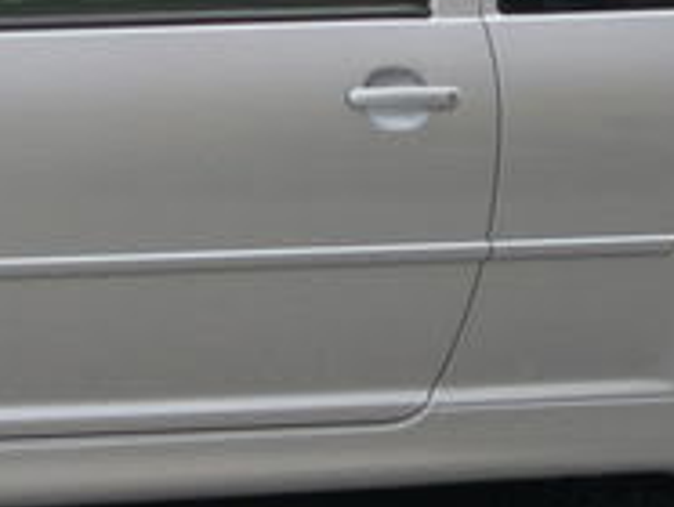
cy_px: 101
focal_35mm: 202
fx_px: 3938
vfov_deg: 7.4
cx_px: 22
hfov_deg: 9.7
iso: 100
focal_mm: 10.1
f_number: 8.4
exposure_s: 1/108
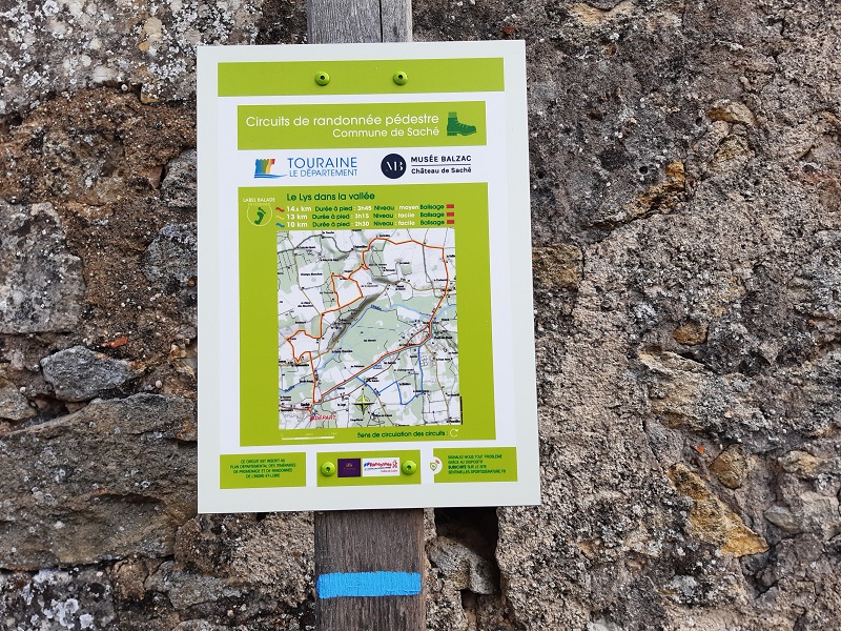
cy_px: 316
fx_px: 632
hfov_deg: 67.3
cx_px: 420
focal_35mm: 26
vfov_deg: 53.1
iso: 40
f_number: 1.7
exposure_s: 1/923
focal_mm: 3.92
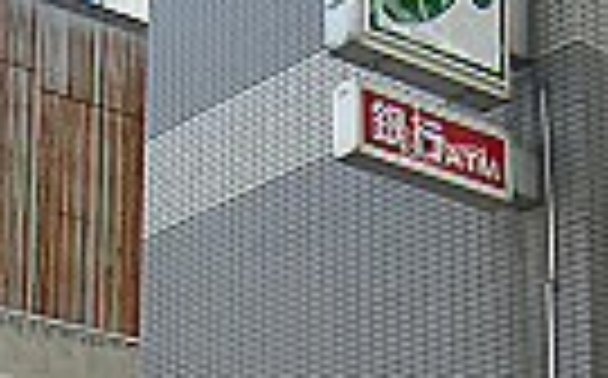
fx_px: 1870
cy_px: 454
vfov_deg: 11.3
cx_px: 266
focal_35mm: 113
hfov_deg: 18.5
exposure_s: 1/250
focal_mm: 60
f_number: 2.8
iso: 64
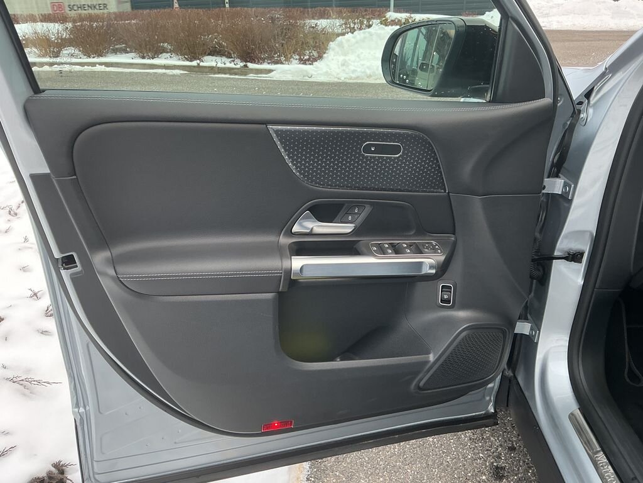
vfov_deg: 48.2
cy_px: 242
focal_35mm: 29
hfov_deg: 61.7
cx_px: 322
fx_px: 539
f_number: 1.8
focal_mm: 3
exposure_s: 1/60
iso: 64
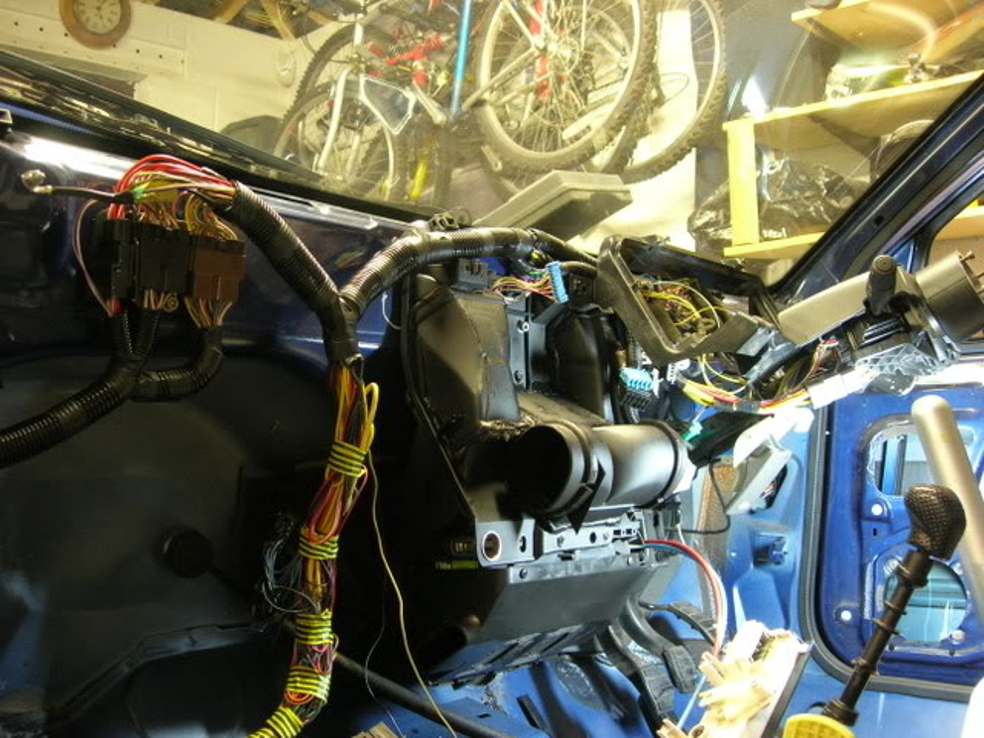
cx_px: 492
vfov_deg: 37.7
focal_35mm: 38
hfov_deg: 49.0
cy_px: 369
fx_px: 1080
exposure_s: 1/3.1
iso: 148
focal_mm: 7.8
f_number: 2.8
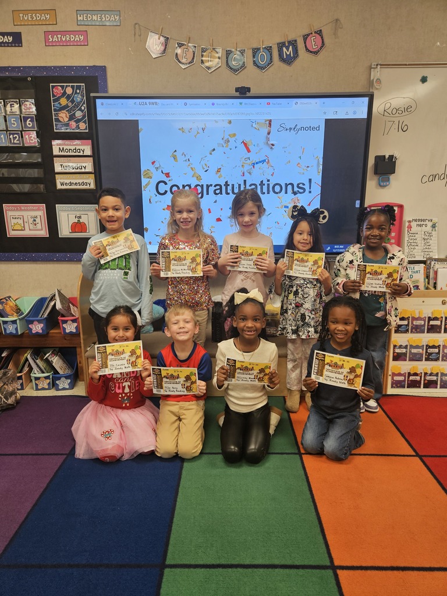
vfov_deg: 73.9
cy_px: 298
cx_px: 224
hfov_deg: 58.9
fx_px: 396
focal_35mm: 23
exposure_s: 1/60
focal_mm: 5.4
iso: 64
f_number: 1.8
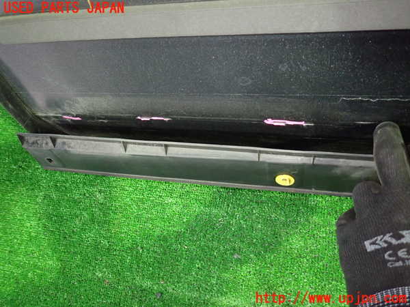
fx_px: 296
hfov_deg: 69.4
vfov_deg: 54.9
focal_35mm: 25
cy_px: 154
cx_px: 205
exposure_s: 1/30
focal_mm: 4.5
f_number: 2
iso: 800
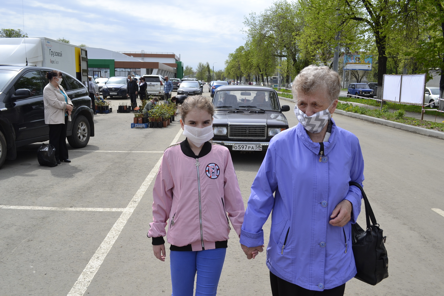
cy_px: 148
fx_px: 407
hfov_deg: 57.2
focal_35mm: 33
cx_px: 222
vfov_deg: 40.0
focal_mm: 22
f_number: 8
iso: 100
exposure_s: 1/250
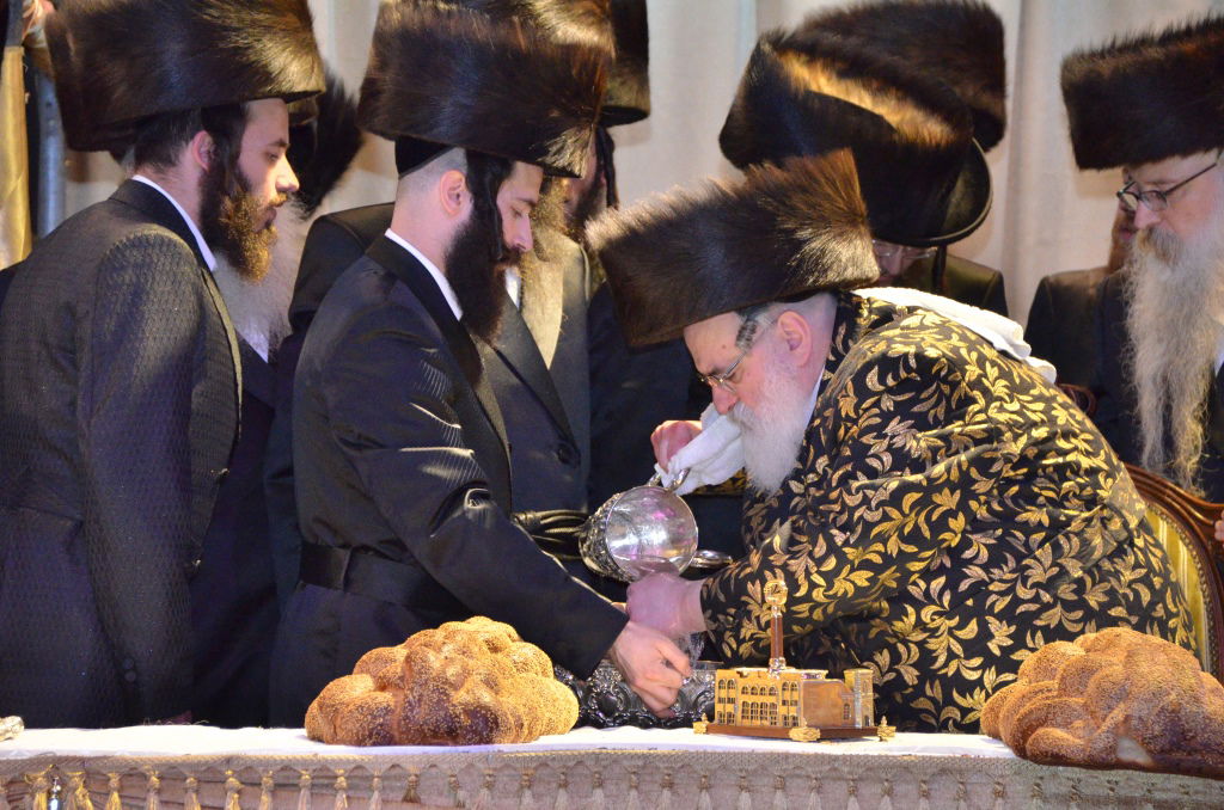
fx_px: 7379
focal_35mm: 218
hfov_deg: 9.5
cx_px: 612
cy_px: 405
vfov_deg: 6.3
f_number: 5.6
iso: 3200
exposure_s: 1/100
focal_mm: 145
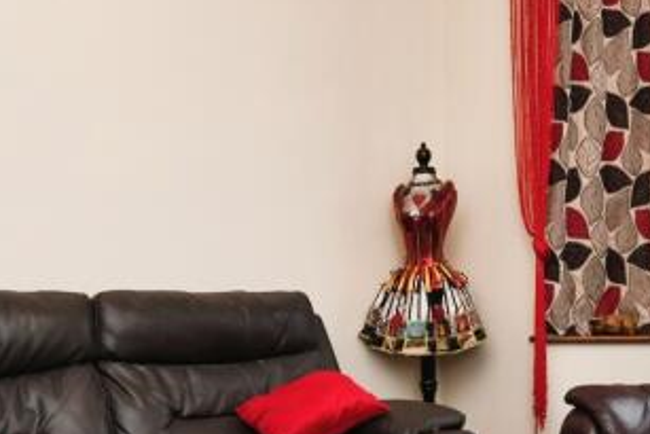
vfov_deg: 26.9
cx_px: 356
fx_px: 903
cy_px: 270
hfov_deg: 39.5
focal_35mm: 50
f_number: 6.3
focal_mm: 15
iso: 800
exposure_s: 1/60
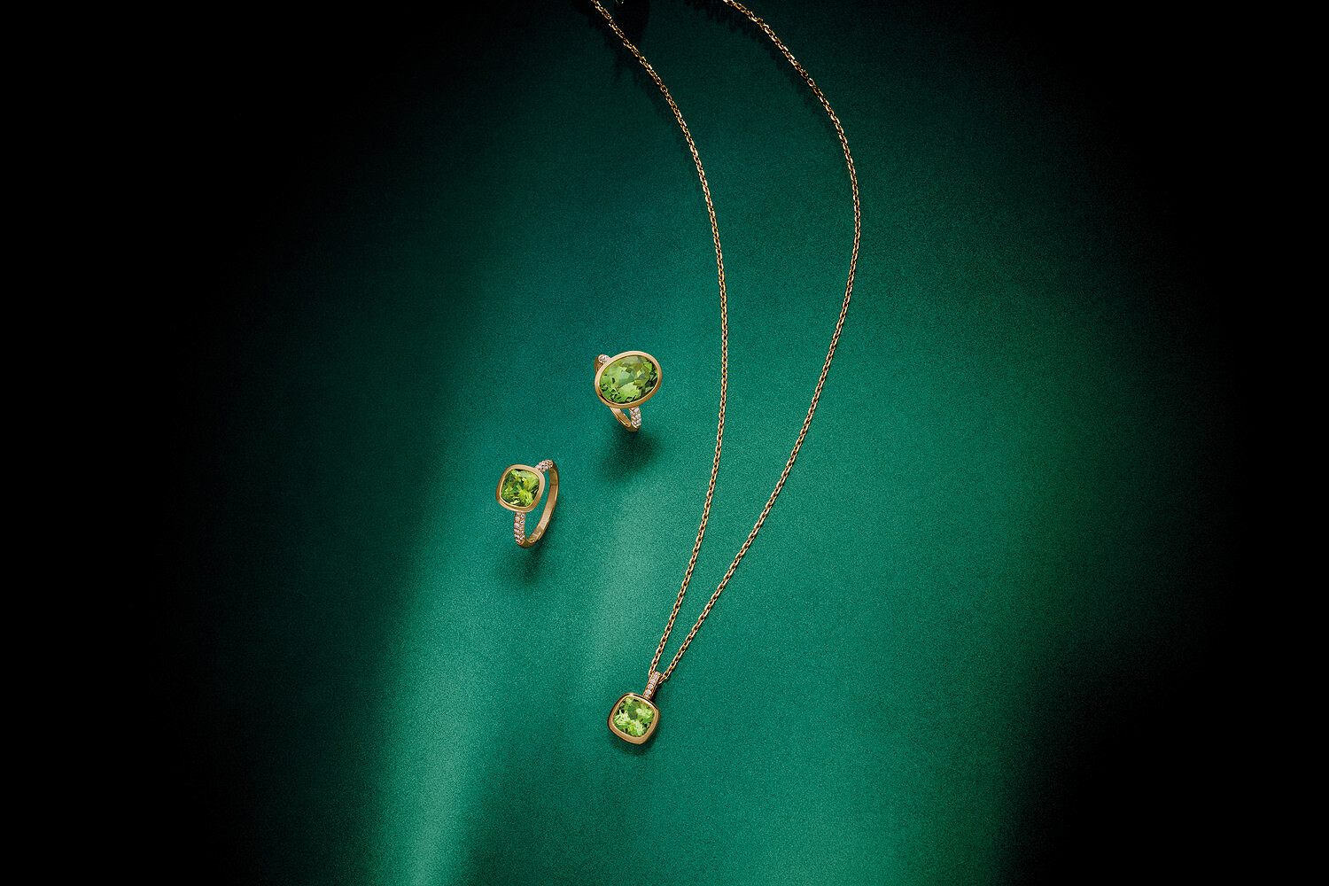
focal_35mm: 60
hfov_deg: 33.4
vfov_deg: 22.6
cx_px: 664
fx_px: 2215
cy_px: 443
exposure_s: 1/125
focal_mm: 60
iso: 250
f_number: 16
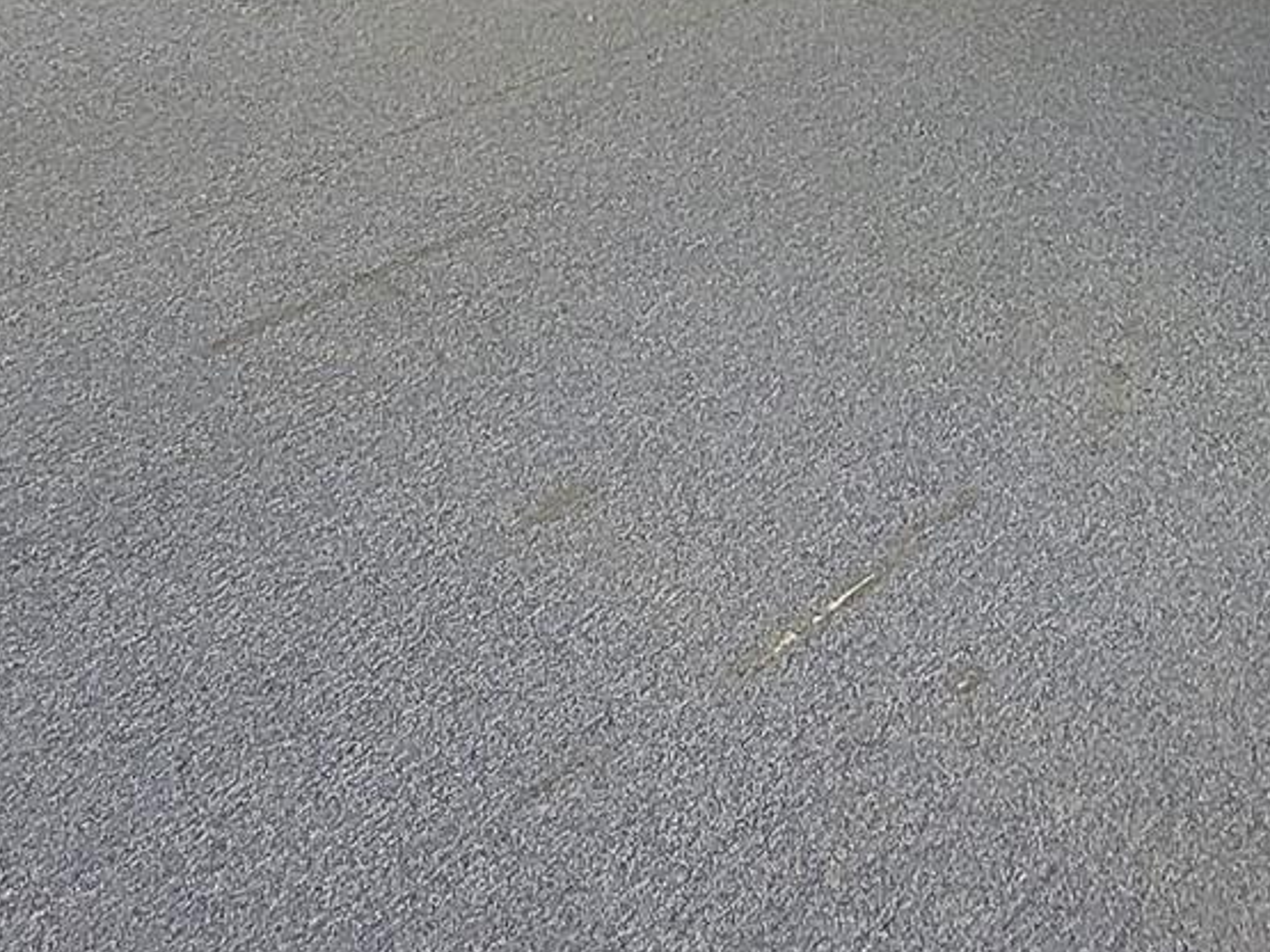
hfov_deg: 39.6
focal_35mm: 48
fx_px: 1761
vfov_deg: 22.8
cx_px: 574
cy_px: -577
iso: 320
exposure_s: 1/30
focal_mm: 2.2
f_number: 2.2
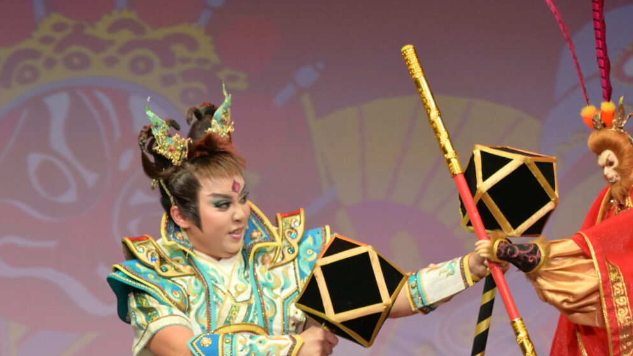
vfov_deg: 3.8
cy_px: 248
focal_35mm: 322
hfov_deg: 6.7
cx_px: 556
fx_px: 5404
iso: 200
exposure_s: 1/200
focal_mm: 119
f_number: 4
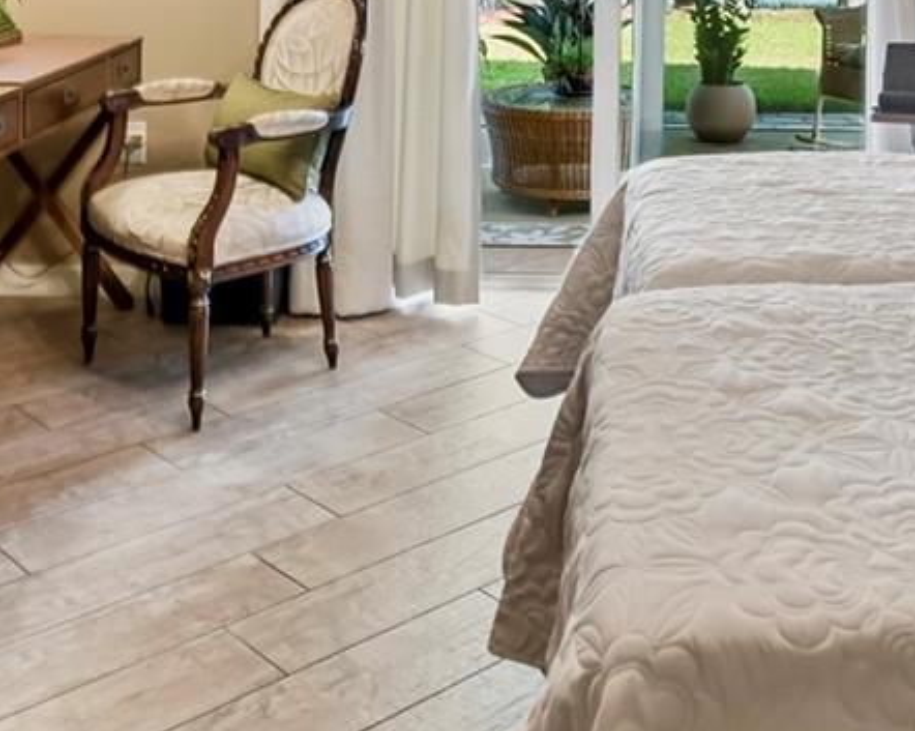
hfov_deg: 36.2
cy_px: -166
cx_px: 627
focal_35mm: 51
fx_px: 1380
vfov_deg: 26.2
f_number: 7.1
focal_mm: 10
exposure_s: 1/5
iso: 100
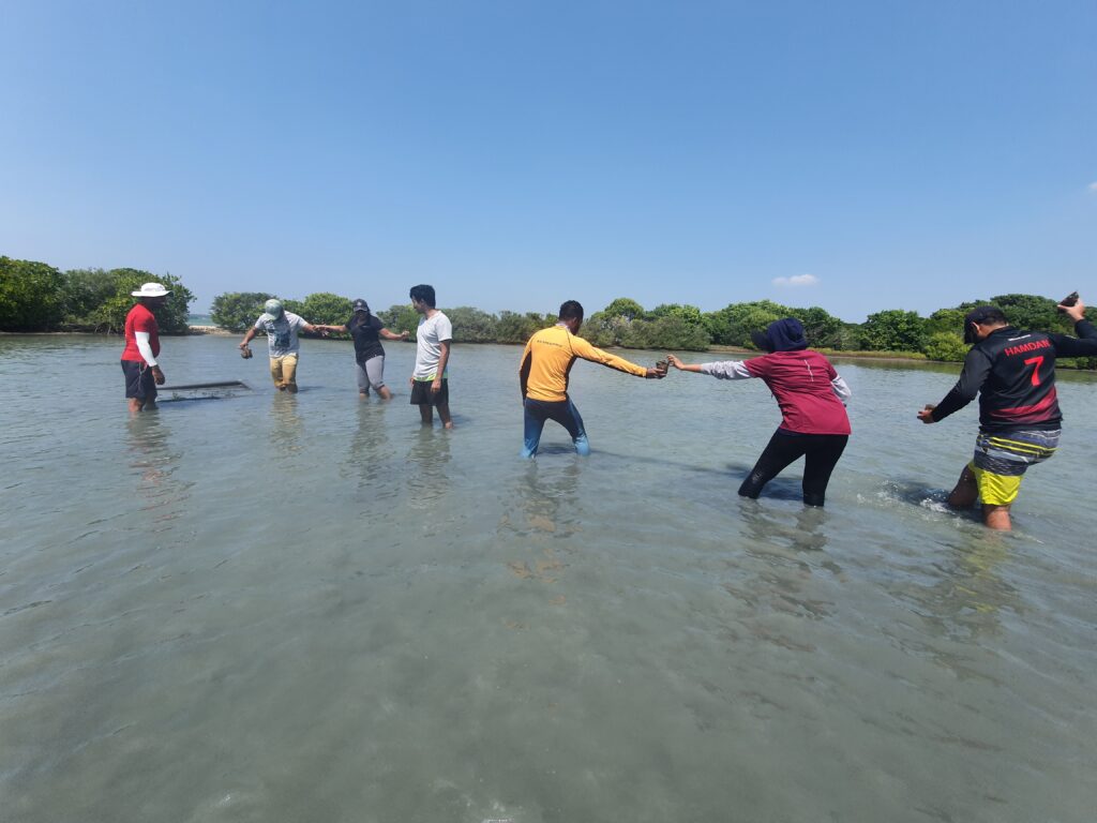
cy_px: 412
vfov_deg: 89.9
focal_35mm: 13
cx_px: 548
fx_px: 412
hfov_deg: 106.2
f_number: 2.2
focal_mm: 1.8
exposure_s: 1/922
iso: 50
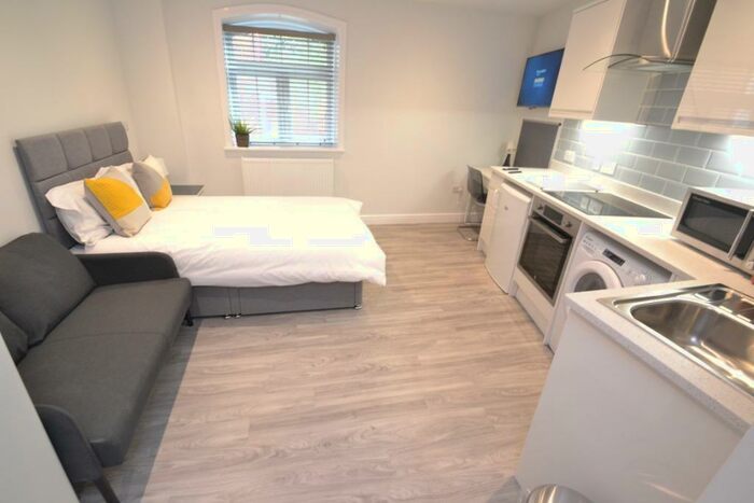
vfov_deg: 77.4
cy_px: 252
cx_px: 377
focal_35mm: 15
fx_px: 314
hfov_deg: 100.4
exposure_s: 1/15
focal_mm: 10
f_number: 8
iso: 1600
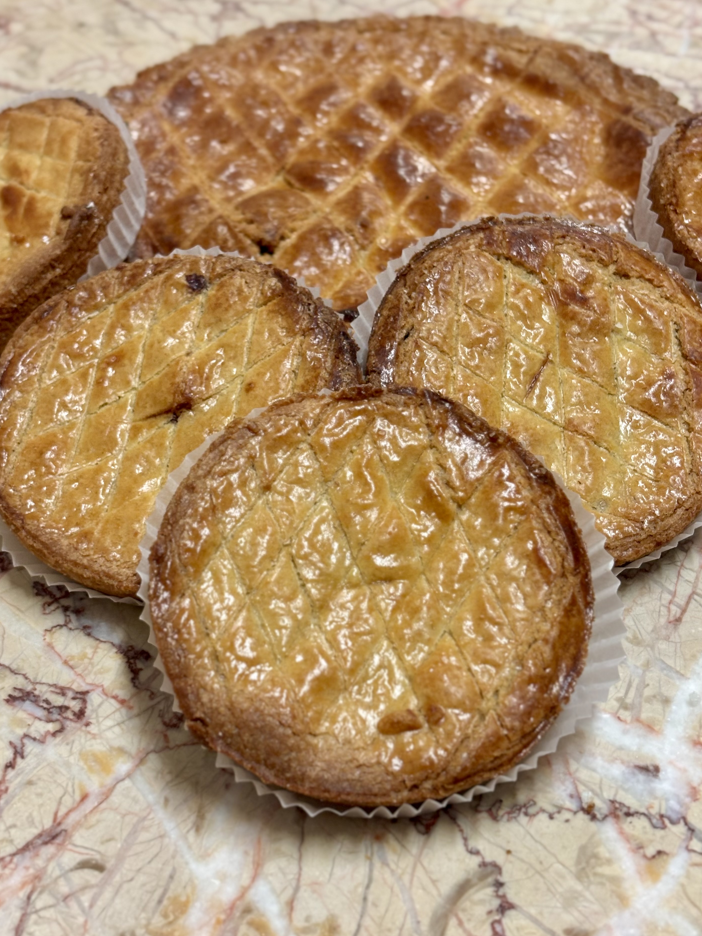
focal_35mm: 56
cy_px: 466
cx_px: 364
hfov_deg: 26.1
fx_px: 1514
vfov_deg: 34.3
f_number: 1.6
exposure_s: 1/50
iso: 125
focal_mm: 5.96
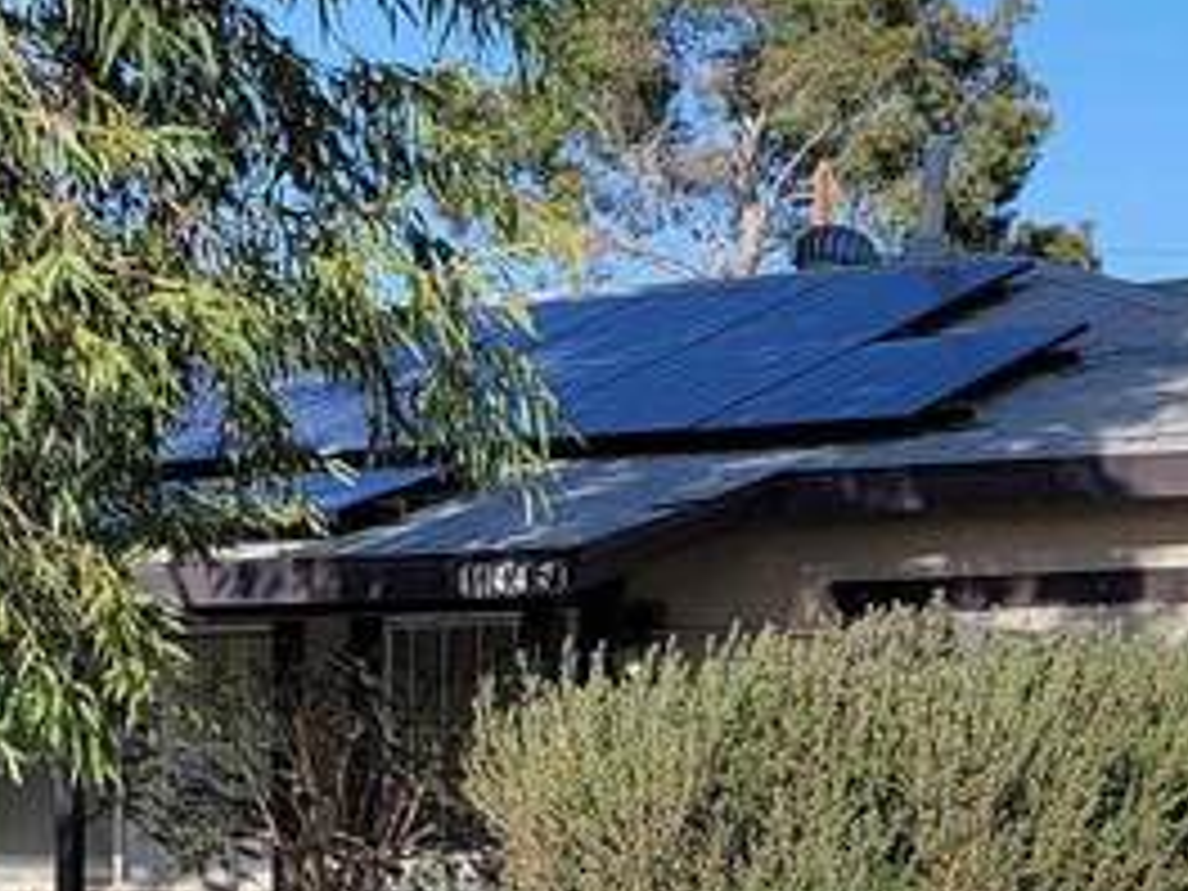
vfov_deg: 12.2
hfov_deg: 16.0
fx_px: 4153
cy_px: 778
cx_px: 4
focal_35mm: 121
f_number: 1.8
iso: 20
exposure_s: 1/1222
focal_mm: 7
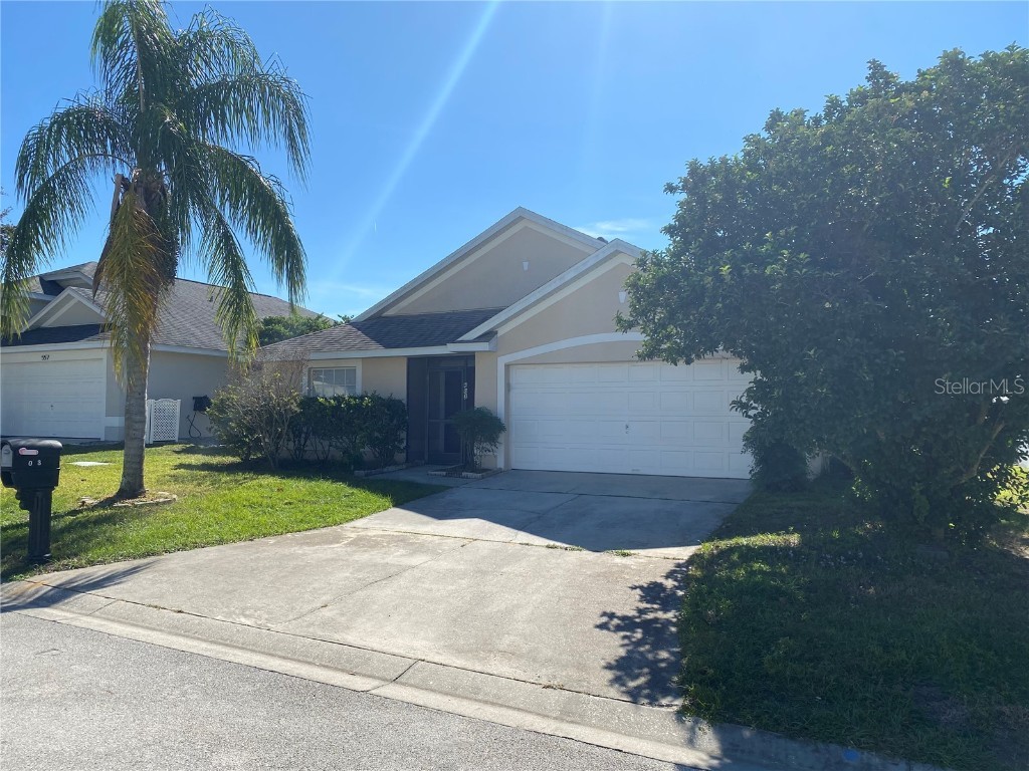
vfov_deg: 53.1
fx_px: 773
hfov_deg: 67.3
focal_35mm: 26
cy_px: 386
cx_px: 514
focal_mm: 4.25
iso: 32
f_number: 1.8
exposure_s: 1/3205
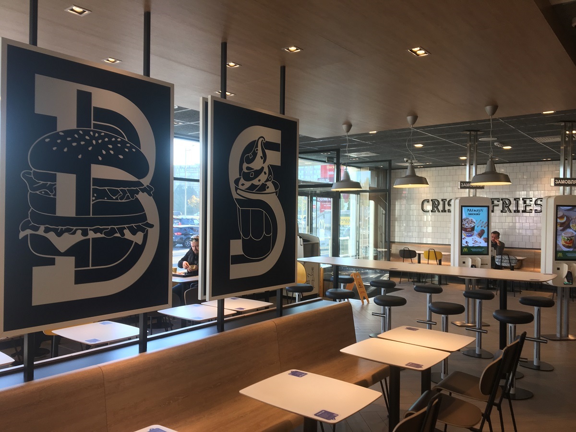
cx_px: 288
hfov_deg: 61.7
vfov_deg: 48.2
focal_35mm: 29
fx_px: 483
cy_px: 216
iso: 25
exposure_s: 1/50
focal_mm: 4.15
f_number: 2.2
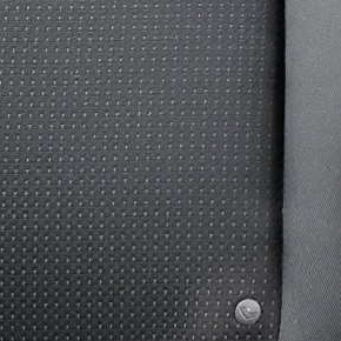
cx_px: 622
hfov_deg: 12.5
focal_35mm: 127
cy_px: -102
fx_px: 1415
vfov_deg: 13.3
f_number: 1.5
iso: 90
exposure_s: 1/100
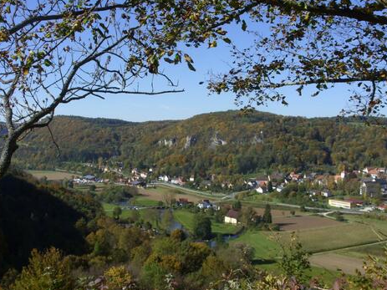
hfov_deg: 41.2
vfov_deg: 31.5
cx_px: 182
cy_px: 143
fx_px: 514
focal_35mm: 46
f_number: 4.9
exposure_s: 1/419
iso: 50
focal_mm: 6.3
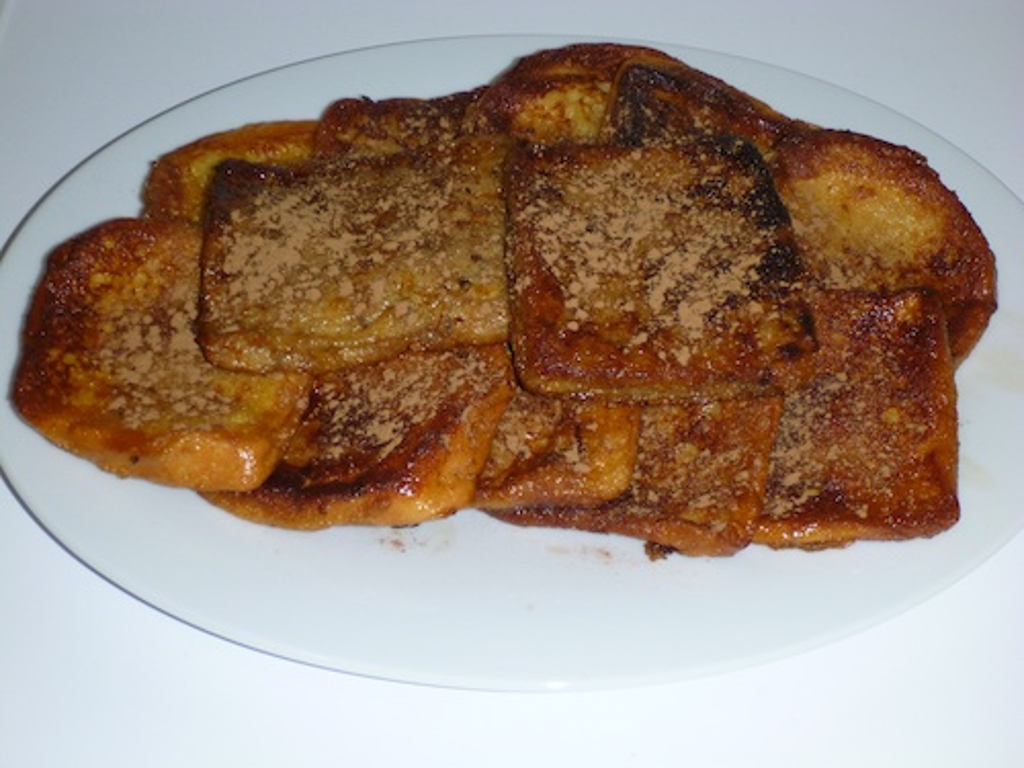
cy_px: 384
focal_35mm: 55
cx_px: 512
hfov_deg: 34.9
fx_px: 1627
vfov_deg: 26.6
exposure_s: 1/60
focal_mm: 9.8
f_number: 4.9
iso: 160
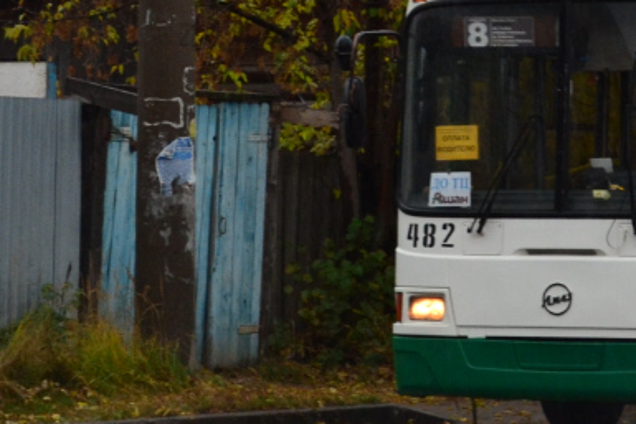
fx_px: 4925
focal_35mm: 279
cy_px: 44
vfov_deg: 4.9
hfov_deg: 7.3
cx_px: 771
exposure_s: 1/125
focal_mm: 55
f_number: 5.6
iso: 800
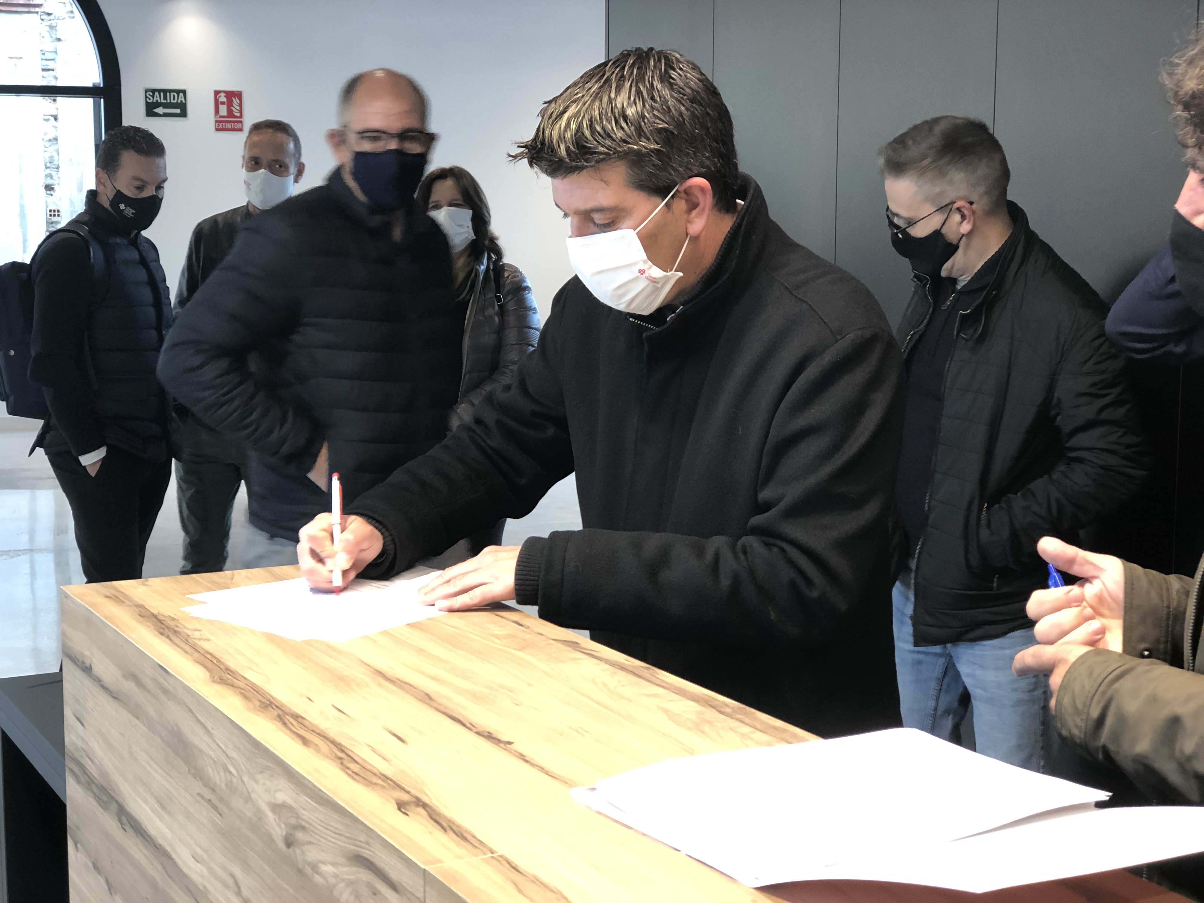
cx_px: 602
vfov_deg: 25.7
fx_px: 1983
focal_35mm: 57
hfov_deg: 33.8
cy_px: 452
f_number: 2.8
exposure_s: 1/33
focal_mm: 6.6
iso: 125
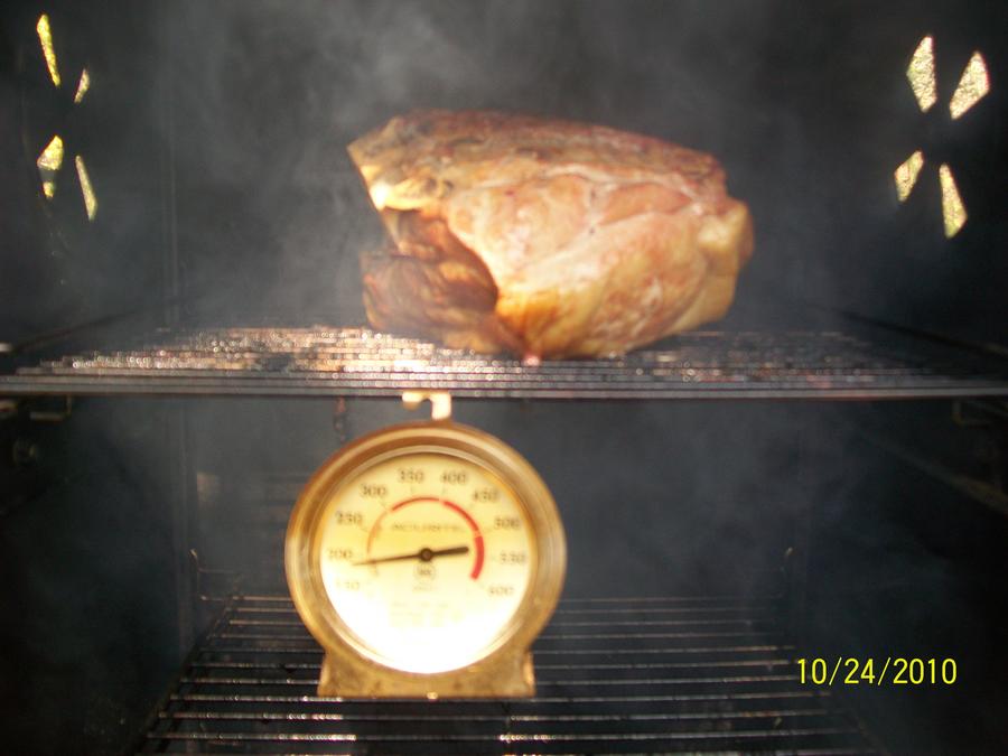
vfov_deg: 39.7
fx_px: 1048
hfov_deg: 51.4
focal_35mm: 36
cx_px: 504
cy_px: 378
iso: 64
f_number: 2.7
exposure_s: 1/100
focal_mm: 6
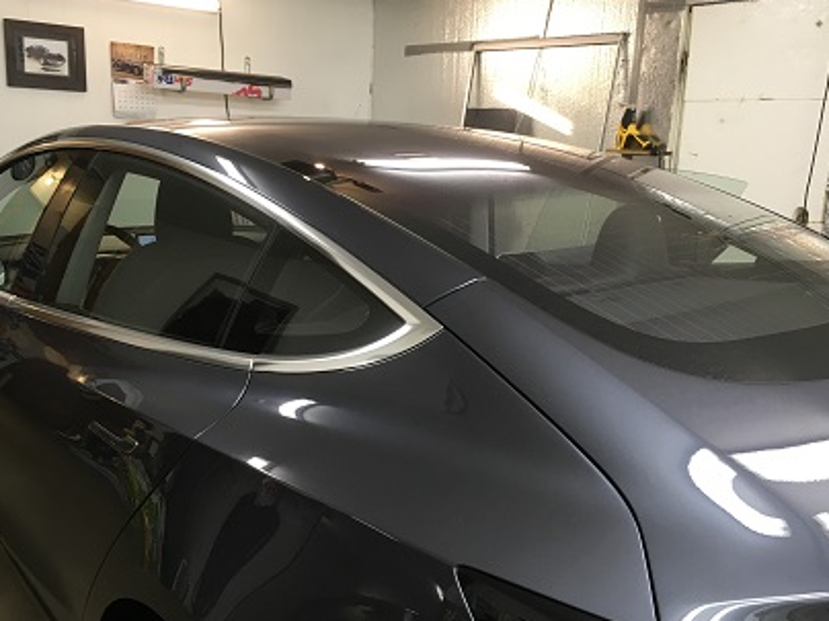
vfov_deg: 42.9
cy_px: 323
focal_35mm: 33
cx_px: 417
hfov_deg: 55.4
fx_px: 790
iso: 64
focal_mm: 4.15
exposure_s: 1/30
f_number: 2.2
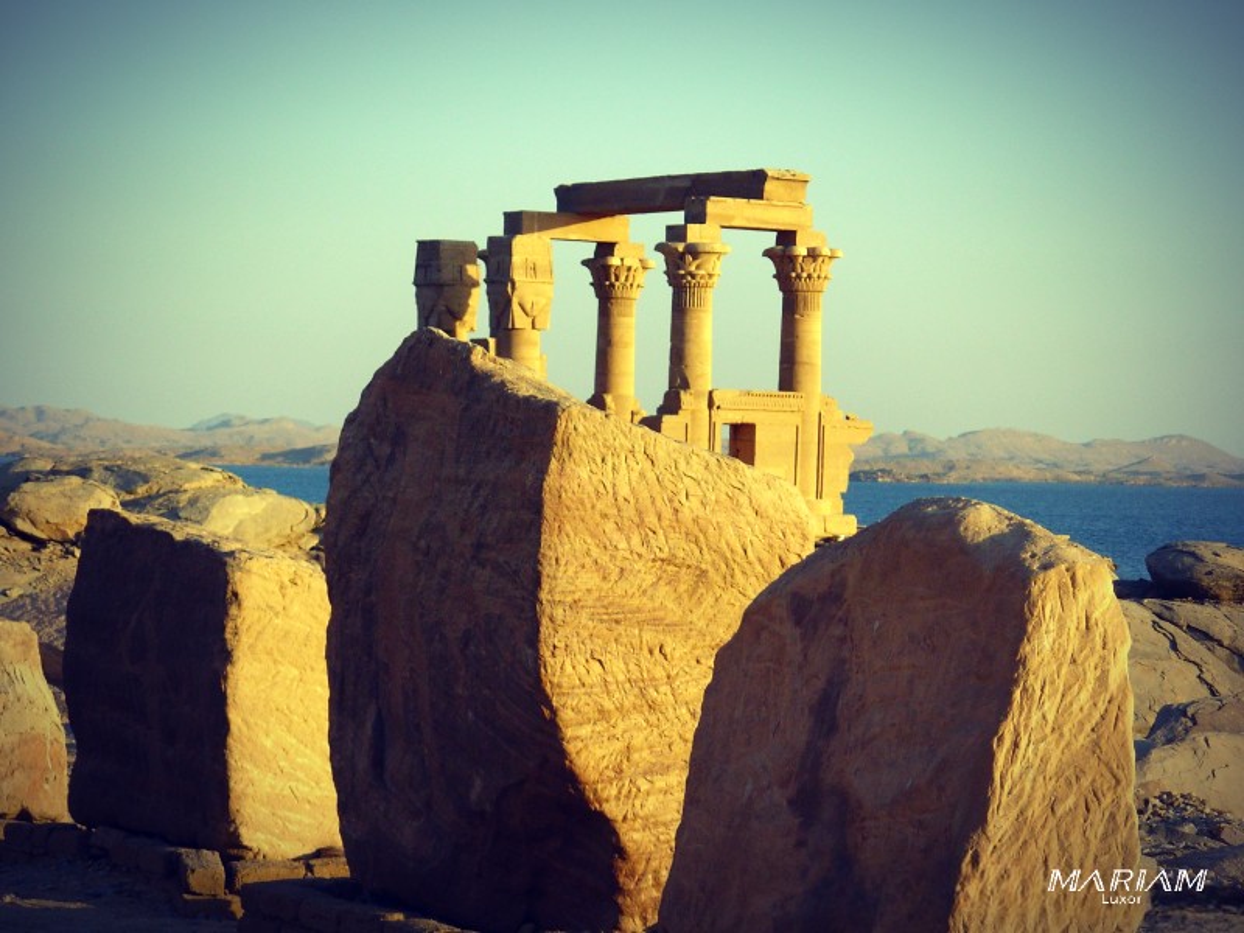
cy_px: 466
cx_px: 622
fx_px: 4384
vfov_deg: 12.1
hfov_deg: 16.1
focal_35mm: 122
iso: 50
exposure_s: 1/342
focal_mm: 20.2
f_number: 4.3
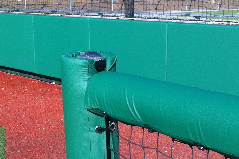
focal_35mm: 77
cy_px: 120
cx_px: 110
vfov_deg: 17.6
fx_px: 511
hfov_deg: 26.3
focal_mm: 3.85
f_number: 2.8
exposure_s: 1/914
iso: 80
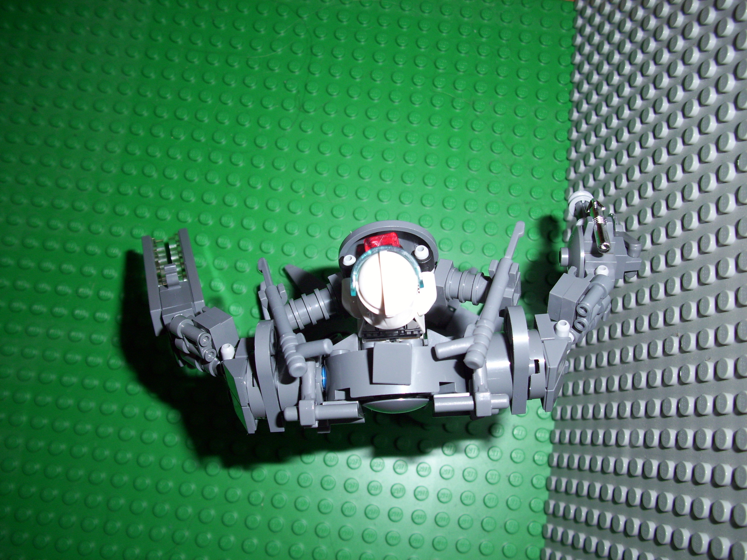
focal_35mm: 34
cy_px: 280
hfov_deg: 54.0
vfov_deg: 41.8
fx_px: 734
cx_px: 374
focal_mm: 5.7
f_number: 2.9
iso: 80
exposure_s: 1/40
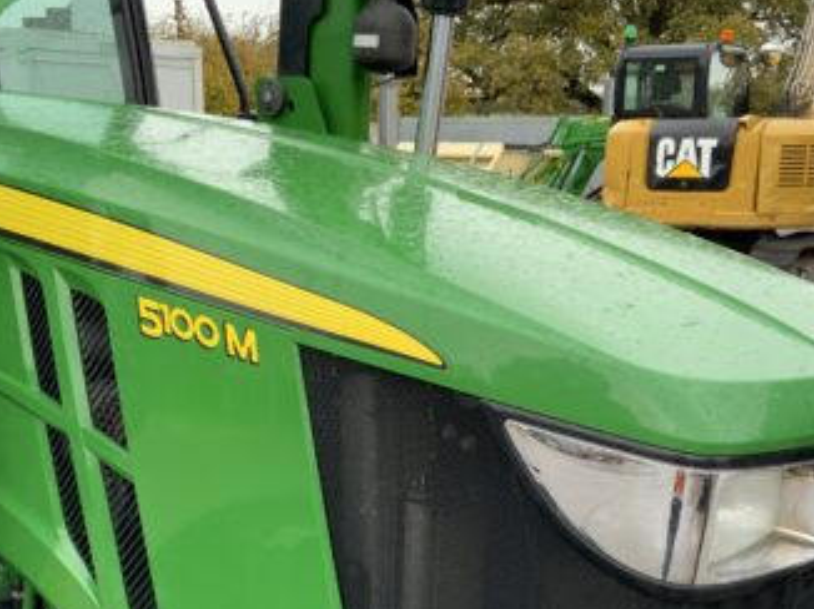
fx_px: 1339
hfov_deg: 33.8
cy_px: 504
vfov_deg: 25.1
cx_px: 380
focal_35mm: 57
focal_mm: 3
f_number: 1.8
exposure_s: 1/122
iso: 50
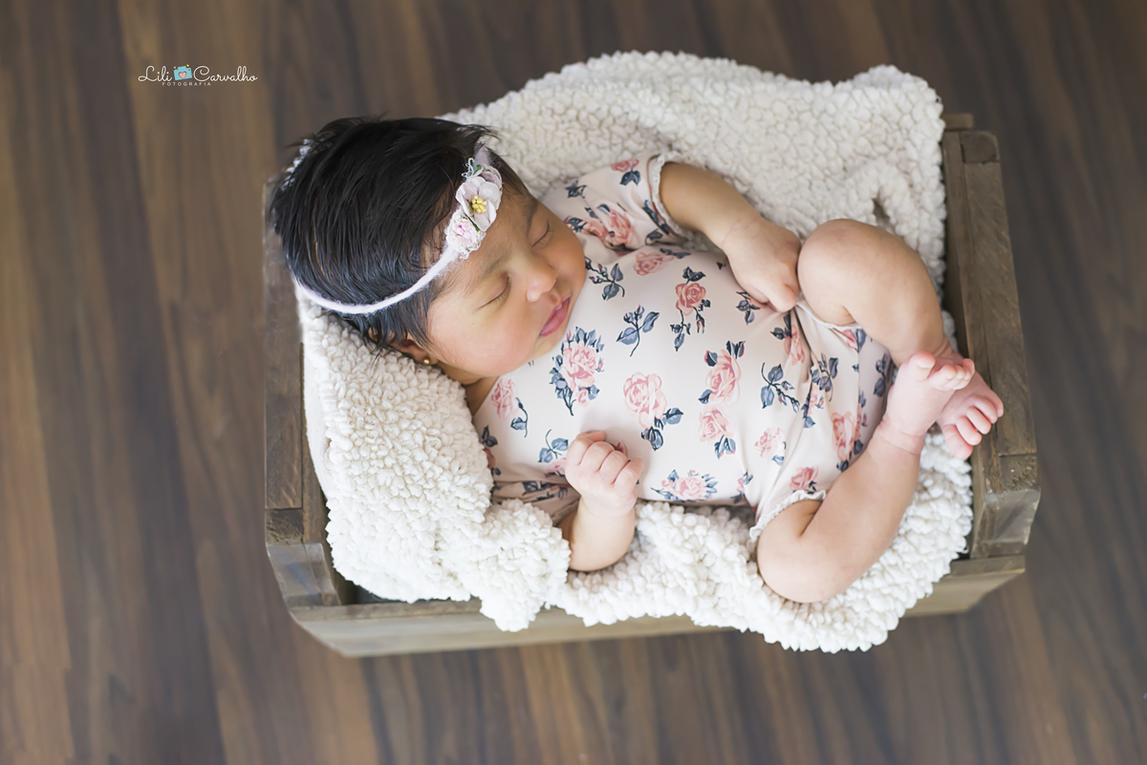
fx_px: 1594
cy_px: 382
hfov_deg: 39.6
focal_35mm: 50
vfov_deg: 27.0
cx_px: 574
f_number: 4
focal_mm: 50
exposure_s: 1/125
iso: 1000
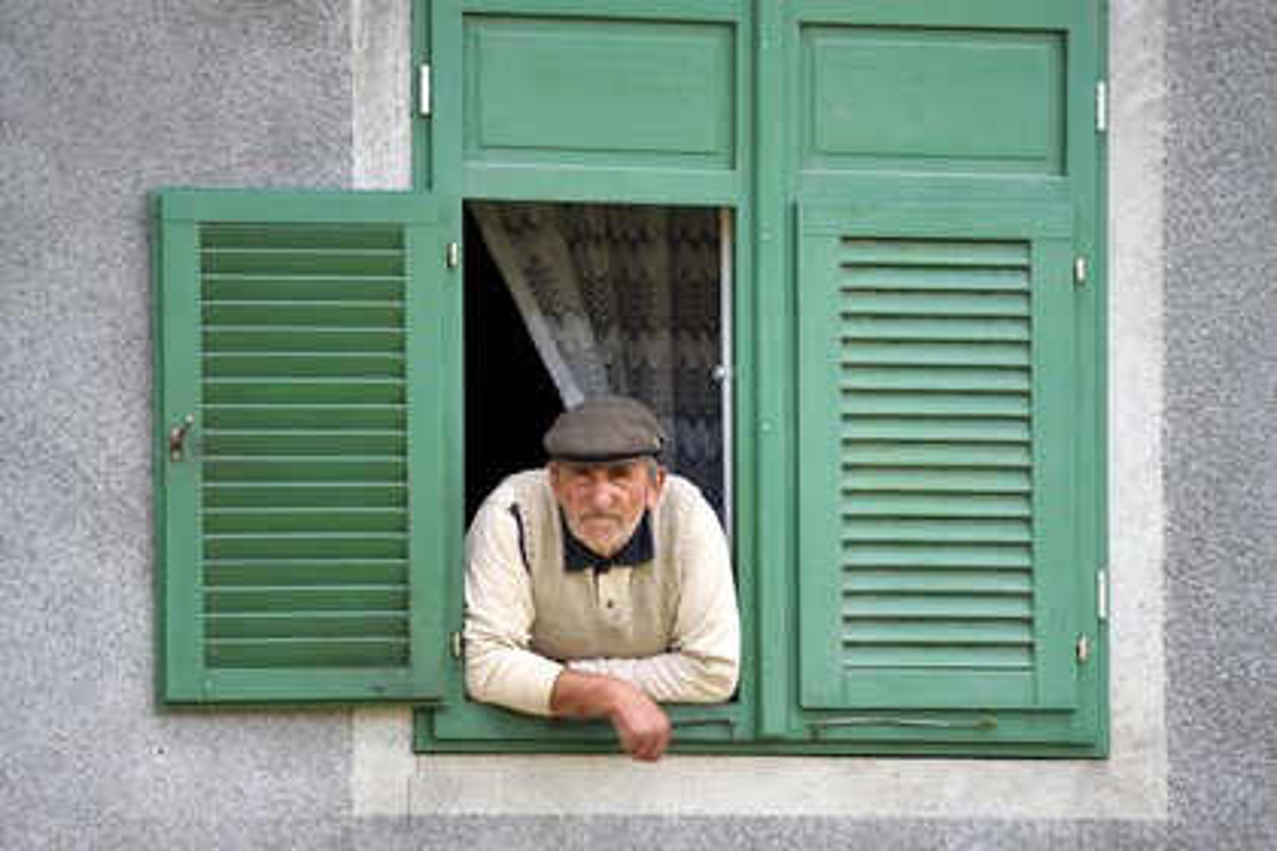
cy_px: 426
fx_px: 5852
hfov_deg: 12.5
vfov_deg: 8.3
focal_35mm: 165
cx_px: 638
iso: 200
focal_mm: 165
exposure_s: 1/400
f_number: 4.5
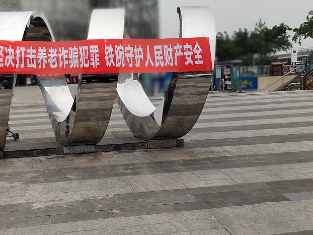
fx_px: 334
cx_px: 119
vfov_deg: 38.6
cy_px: 105
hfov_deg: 49.7
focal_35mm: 37
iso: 100
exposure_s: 1/439
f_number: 4
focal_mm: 5.52
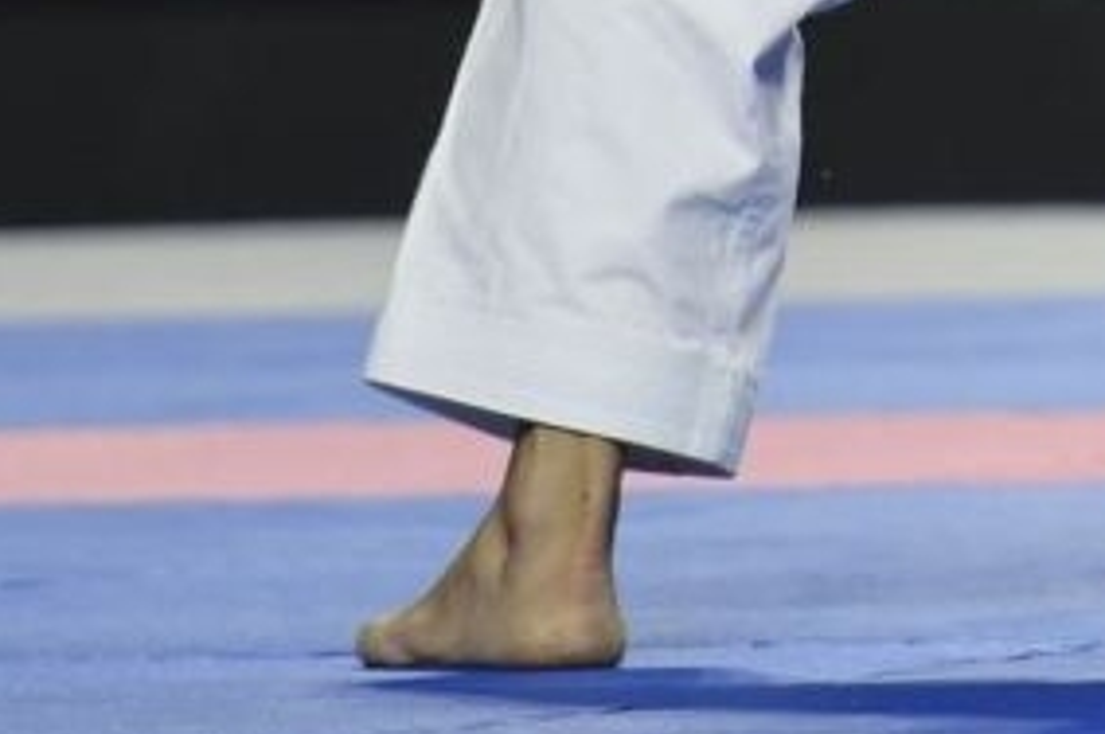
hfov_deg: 1.6
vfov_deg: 1.1
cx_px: 1929
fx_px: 39059
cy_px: -1144
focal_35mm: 1274
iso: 800
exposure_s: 1/800
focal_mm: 200
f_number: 2.8
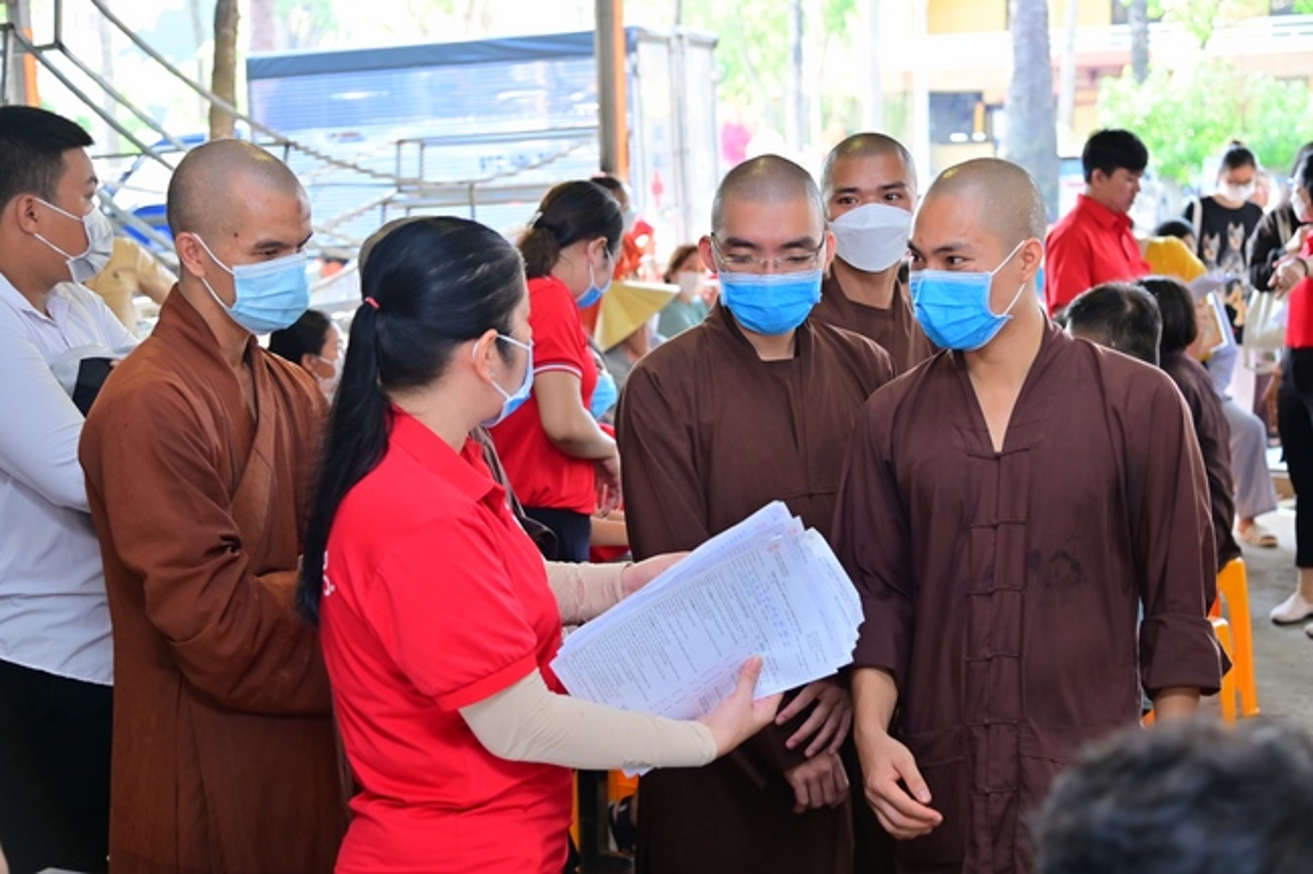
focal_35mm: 52
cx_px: 656
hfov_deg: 38.2
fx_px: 1896
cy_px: 437
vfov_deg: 26.0
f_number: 4.5
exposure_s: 1/125
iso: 1250
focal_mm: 52
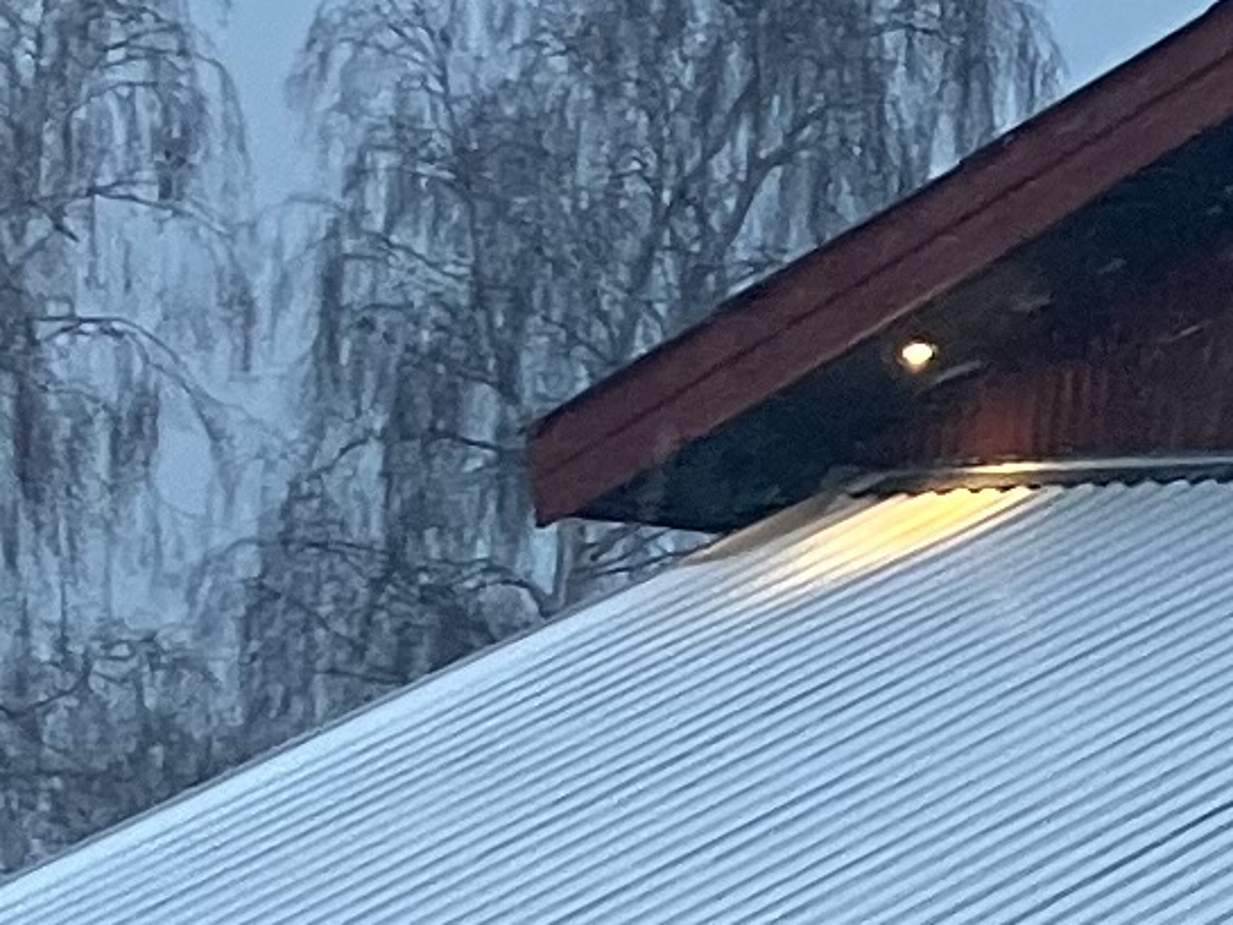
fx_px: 7375
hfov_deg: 8.6
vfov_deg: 7.2
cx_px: 3104
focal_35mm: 207
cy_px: 690
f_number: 1.8
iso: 100
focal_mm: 3.99
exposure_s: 1/60
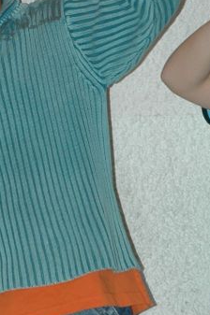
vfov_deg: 4.4
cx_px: -42
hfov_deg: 2.9
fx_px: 4112
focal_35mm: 469
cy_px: 85
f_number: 4.5
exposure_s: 1/60
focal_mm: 70
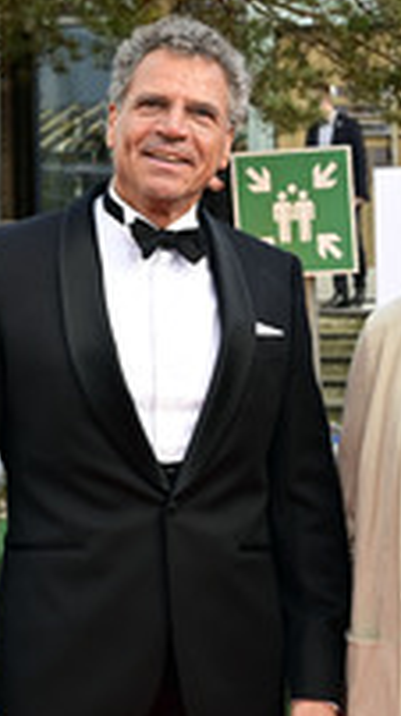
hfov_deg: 12.4
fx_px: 1822
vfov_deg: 22.2
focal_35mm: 96
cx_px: 438
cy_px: 443
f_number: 5.6
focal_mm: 41
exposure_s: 1/200
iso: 400
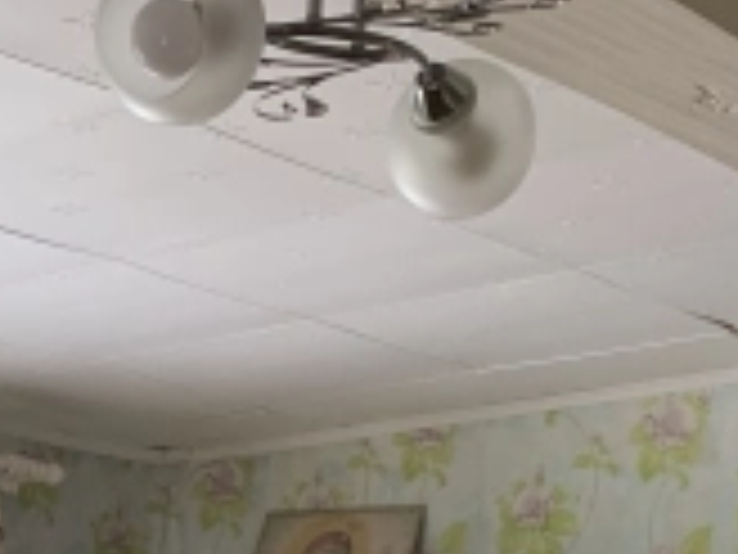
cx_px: 40
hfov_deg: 19.4
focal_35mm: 99
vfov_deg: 13.3
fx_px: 2111
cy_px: 1036
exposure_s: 1/88
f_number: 1.8
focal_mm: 4.25
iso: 100
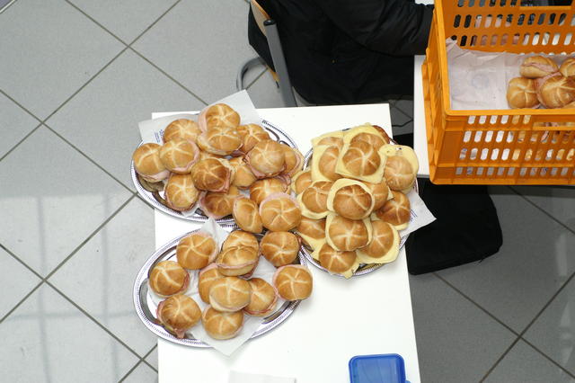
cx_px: 288
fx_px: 1676
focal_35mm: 105
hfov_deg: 19.5
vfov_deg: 13.0
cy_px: 192
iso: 200
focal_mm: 70
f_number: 4
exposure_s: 1/125
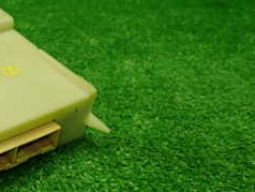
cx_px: -59
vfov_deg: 23.3
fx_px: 465
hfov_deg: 26.8
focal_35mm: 63
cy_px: 113
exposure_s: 1/60
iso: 160
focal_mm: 4.5
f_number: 2
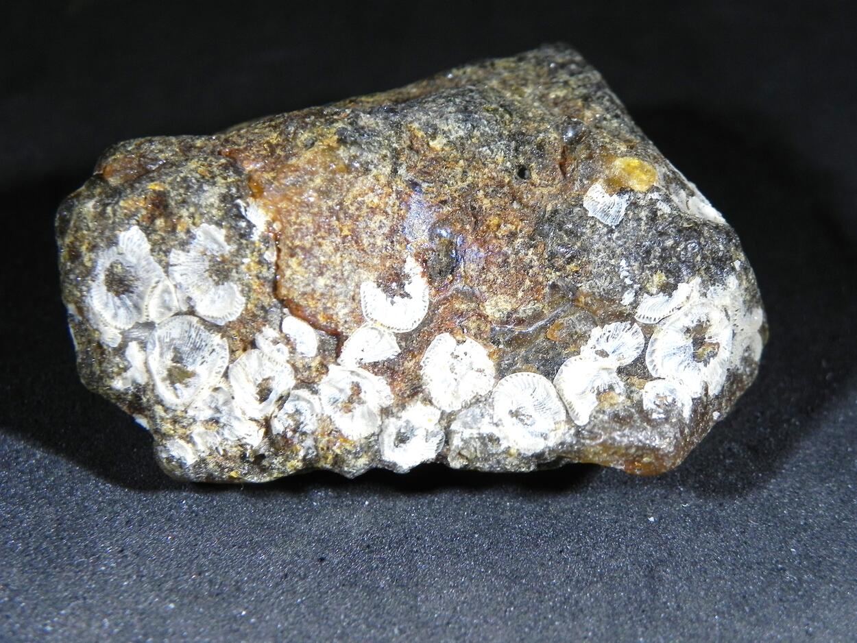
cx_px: 428
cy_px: 322
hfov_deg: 29.4
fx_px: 1634
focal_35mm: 66
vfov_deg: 22.3
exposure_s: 1/29.6
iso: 205
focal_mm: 11.8
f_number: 3.5
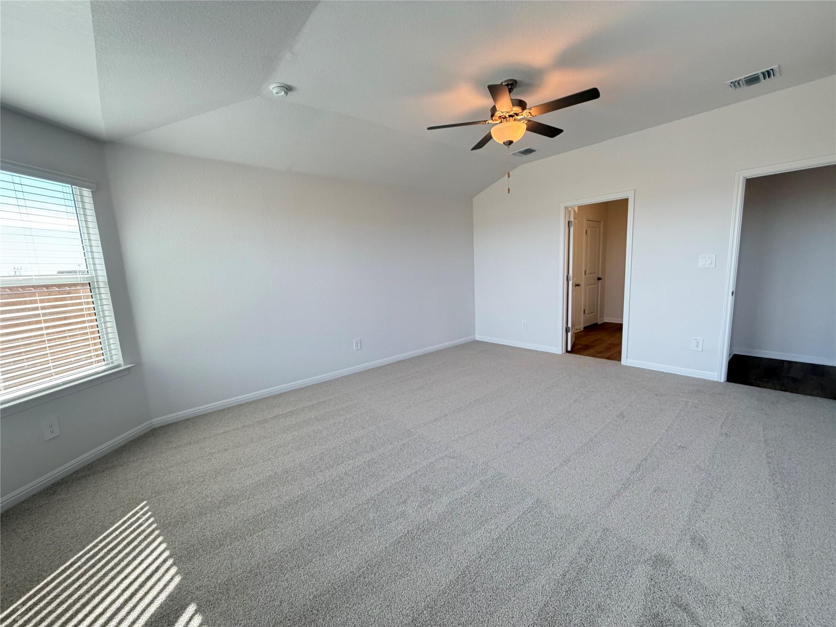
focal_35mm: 14
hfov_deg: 102.1
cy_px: 314
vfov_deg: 85.7
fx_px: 338
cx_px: 418
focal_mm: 2.22
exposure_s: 1/120
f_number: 2.2
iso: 200
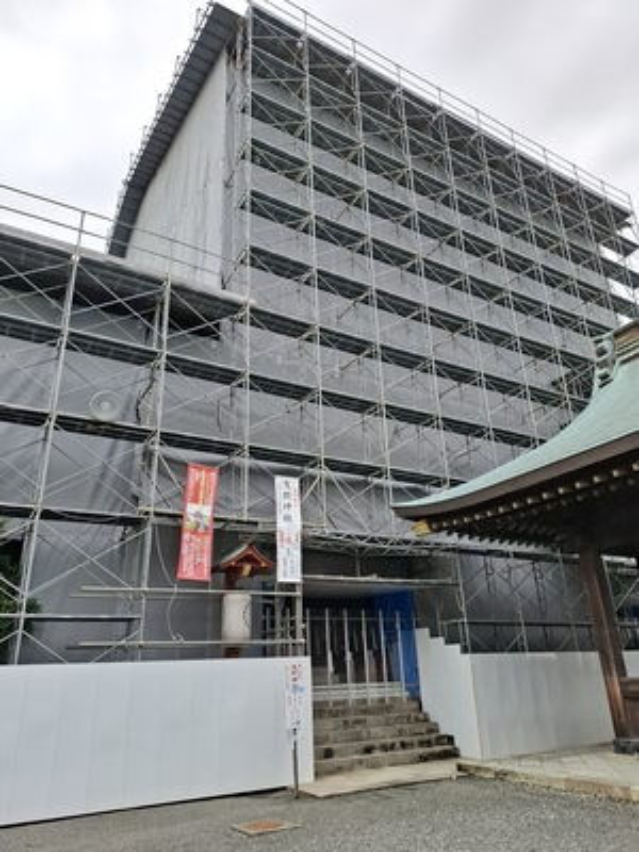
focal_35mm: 23
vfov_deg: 73.9
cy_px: 426
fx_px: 566
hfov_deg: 58.9
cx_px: 320
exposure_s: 1/854
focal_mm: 5.54
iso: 50
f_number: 1.8
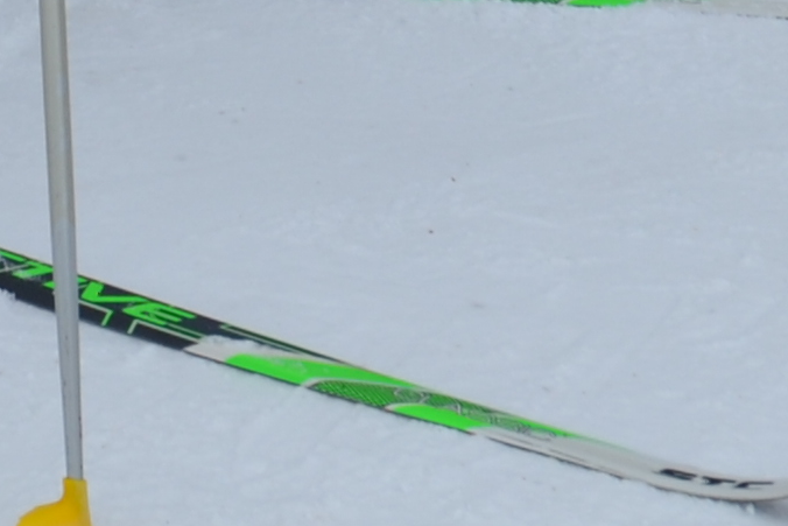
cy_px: -1059
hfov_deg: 9.1
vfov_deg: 5.7
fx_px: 4926
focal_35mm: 225
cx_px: 199
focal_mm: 22
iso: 100
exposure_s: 1/200
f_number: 7.1
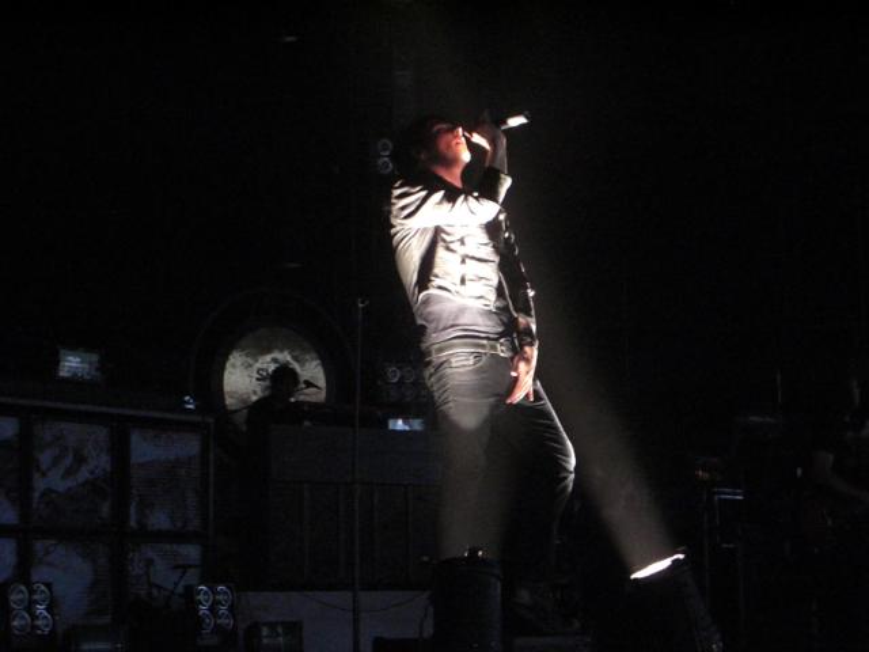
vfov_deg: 18.4
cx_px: 434
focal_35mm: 80
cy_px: 326
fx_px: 2008
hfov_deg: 24.4
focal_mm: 16.6
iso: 1600
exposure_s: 1/60
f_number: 4.4
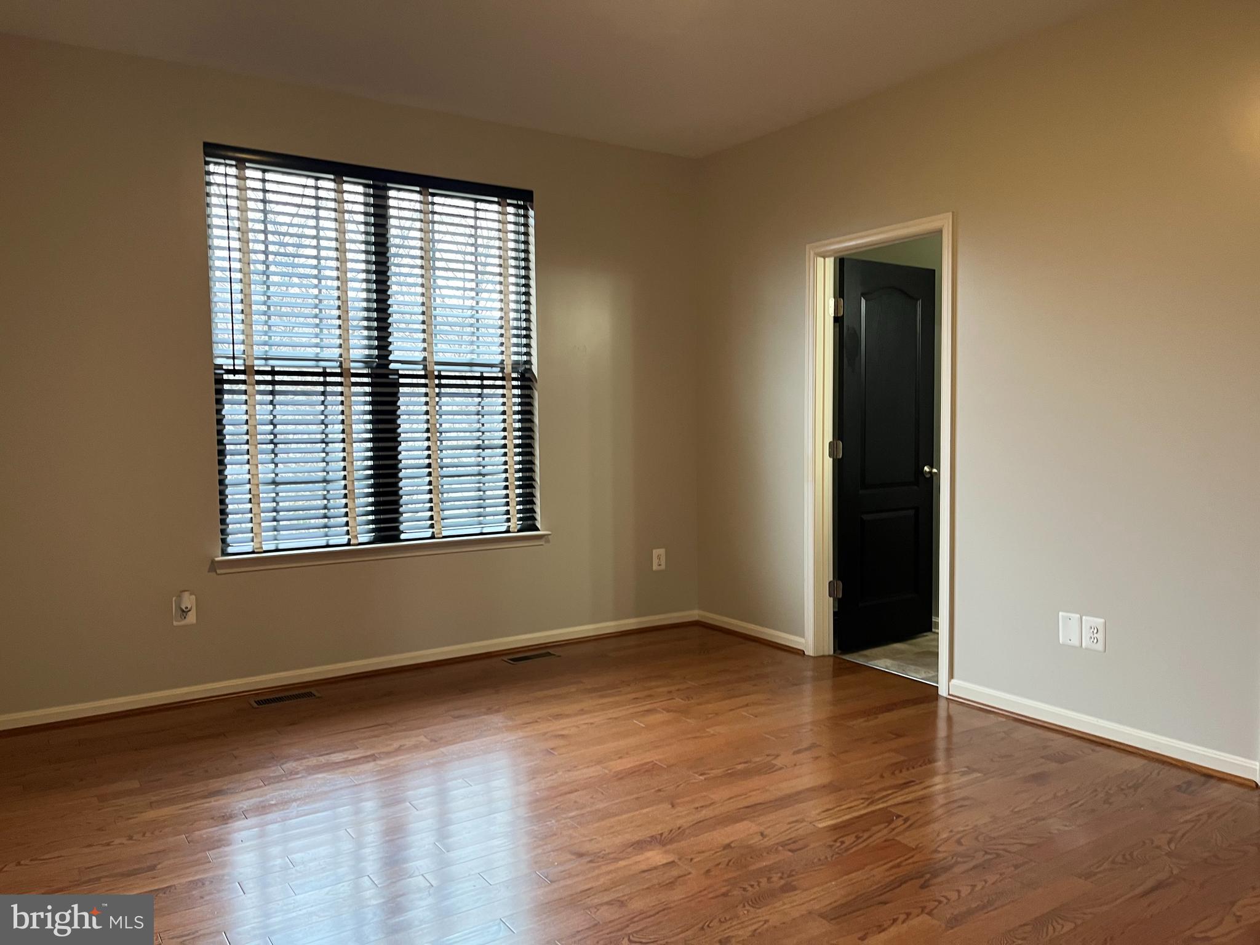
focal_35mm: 26
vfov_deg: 53.1
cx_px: 630
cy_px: 472
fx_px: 946
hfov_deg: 67.3
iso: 125
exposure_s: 1/60
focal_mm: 5.1
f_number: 1.6
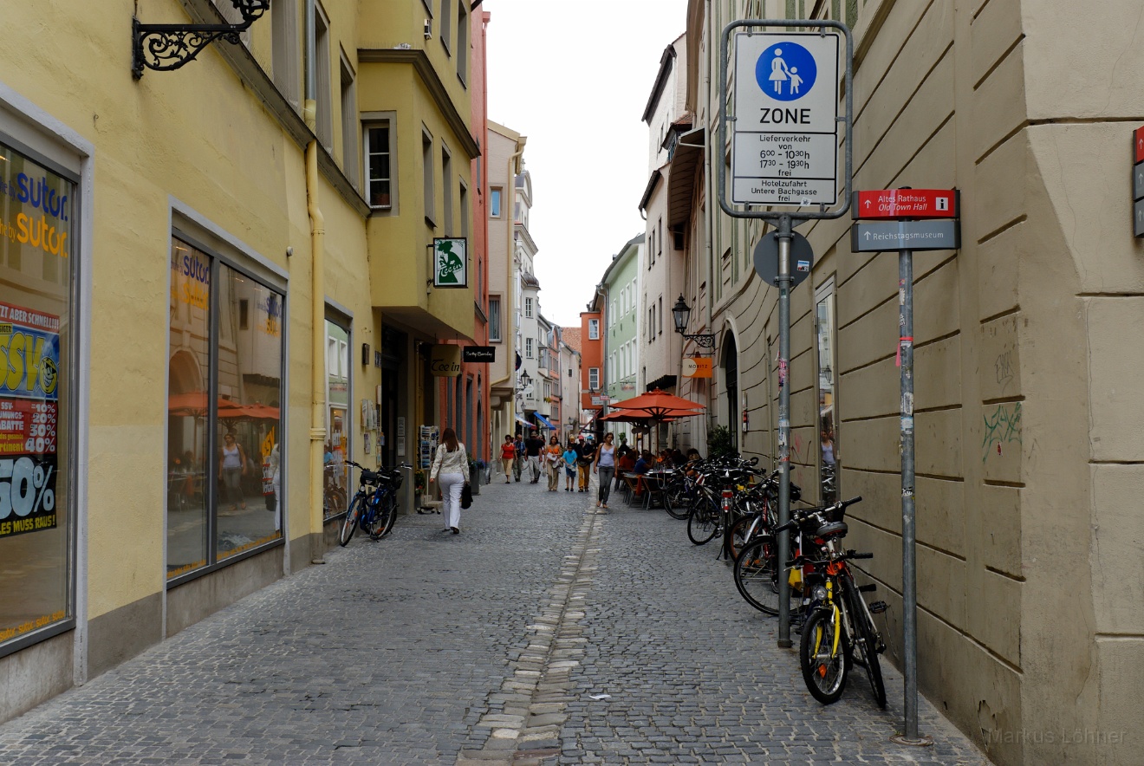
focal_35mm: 36
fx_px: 1146
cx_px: 572
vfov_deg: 37.0
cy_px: 383
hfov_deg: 53.1
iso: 100
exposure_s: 1/80
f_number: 8
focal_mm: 24
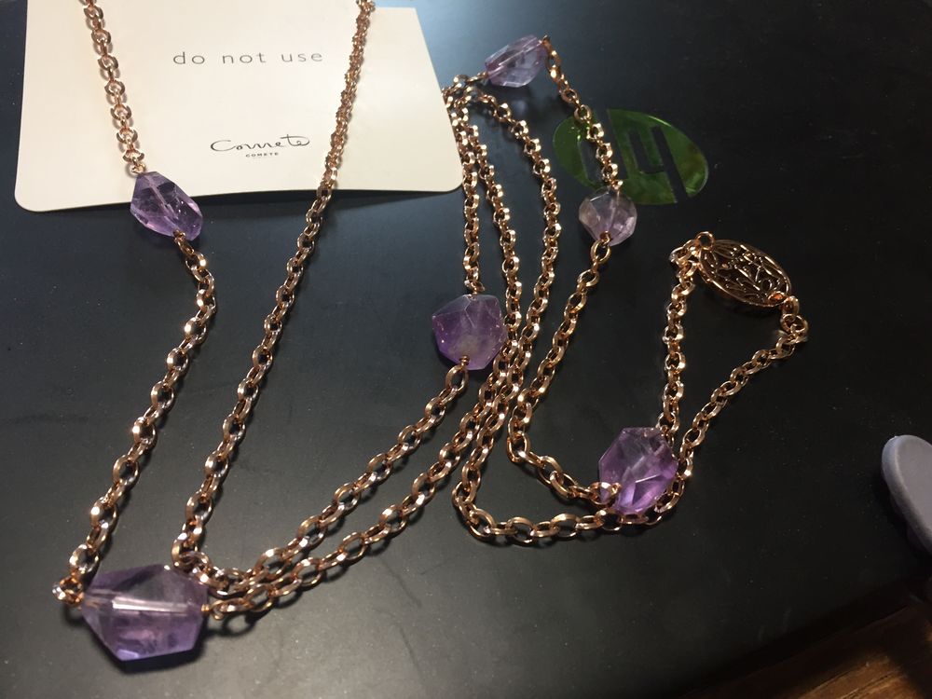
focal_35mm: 29
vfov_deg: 48.2
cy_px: 350
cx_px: 466
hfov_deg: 61.7
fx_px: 781
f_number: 2.2
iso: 125
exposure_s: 1/33
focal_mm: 4.15
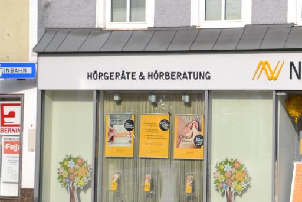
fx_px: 881
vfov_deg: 13.1
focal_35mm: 105
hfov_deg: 19.0
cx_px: 284
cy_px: 80
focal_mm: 35
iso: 100
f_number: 9
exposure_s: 1/320
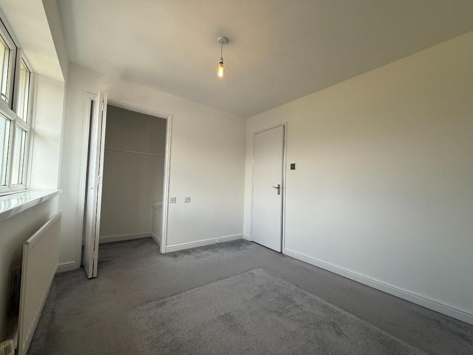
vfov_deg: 85.7
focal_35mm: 14
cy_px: 178
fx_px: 191
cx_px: 236
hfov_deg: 102.1
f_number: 2.2
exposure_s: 1/178
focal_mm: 2.22
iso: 50
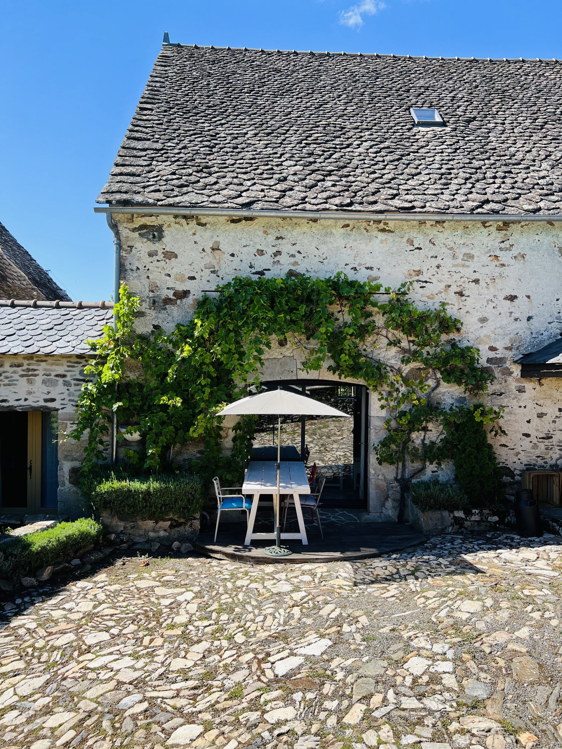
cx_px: 281
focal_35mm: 26
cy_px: 374
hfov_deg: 53.1
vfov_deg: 67.3
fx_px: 563
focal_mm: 5.7
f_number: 1.5
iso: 50
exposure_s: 1/1751
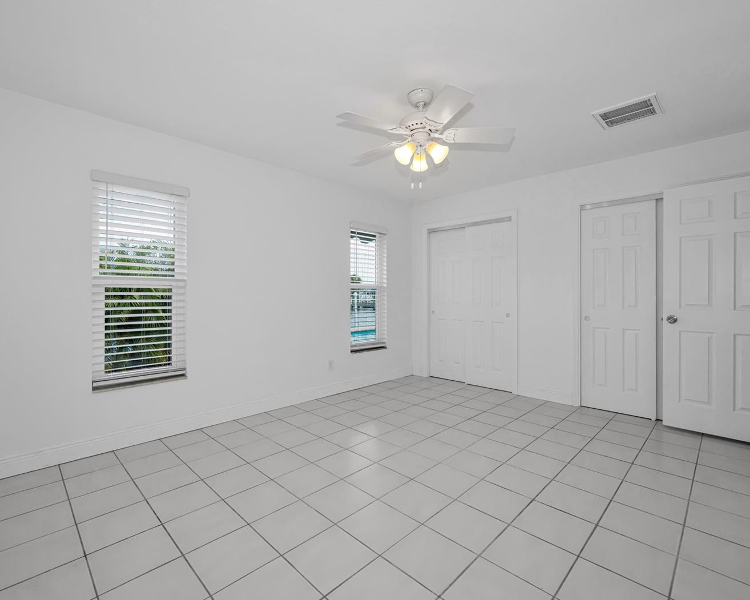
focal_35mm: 16
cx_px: 366
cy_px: 299
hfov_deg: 93.1
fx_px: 355
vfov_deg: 80.4
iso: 160
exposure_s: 1/125
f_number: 8
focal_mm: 14
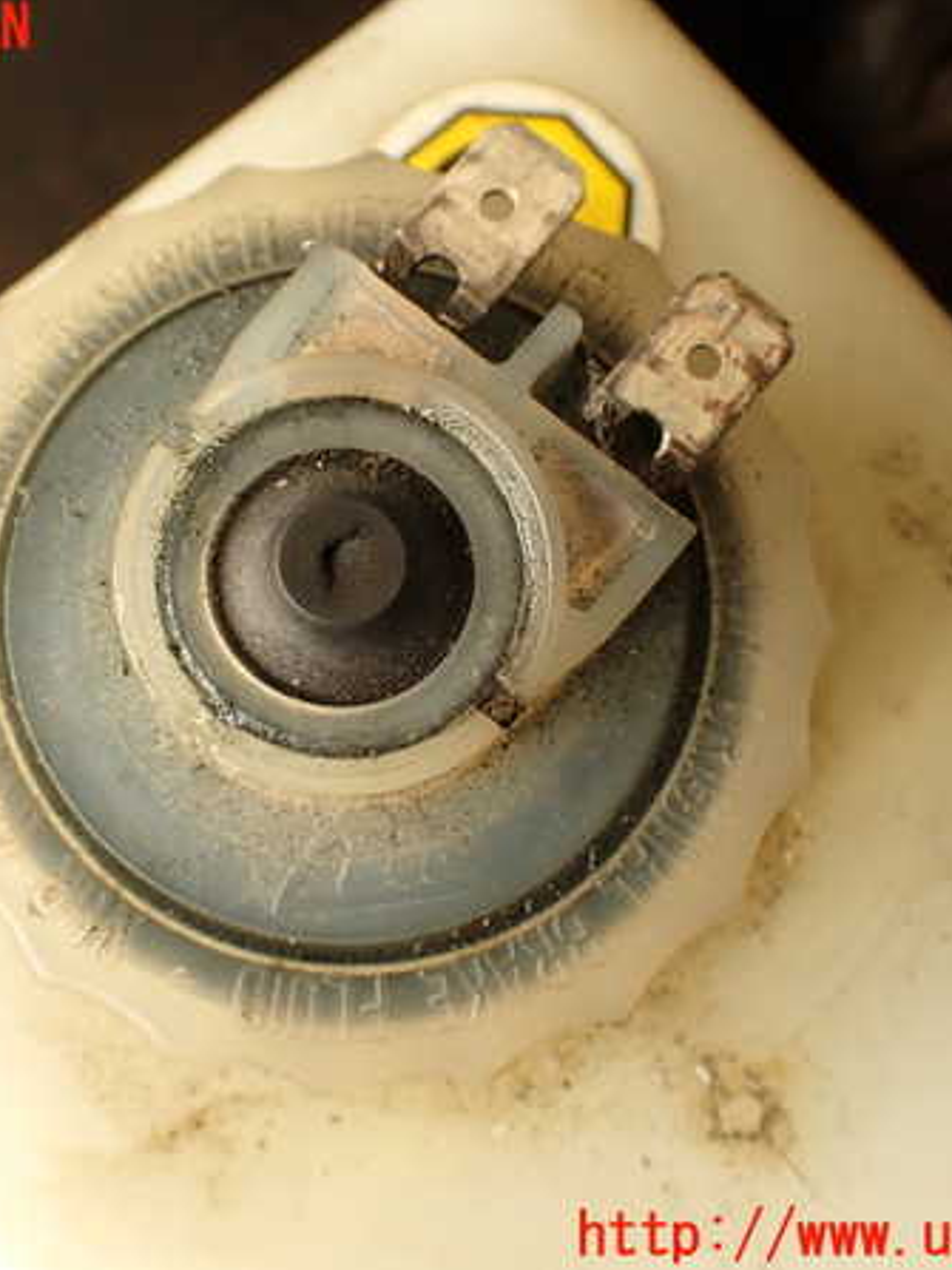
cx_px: 367
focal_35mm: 43
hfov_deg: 33.4
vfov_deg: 43.9
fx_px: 1578
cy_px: 634
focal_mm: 5.79
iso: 100
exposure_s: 1/100
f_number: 3.2
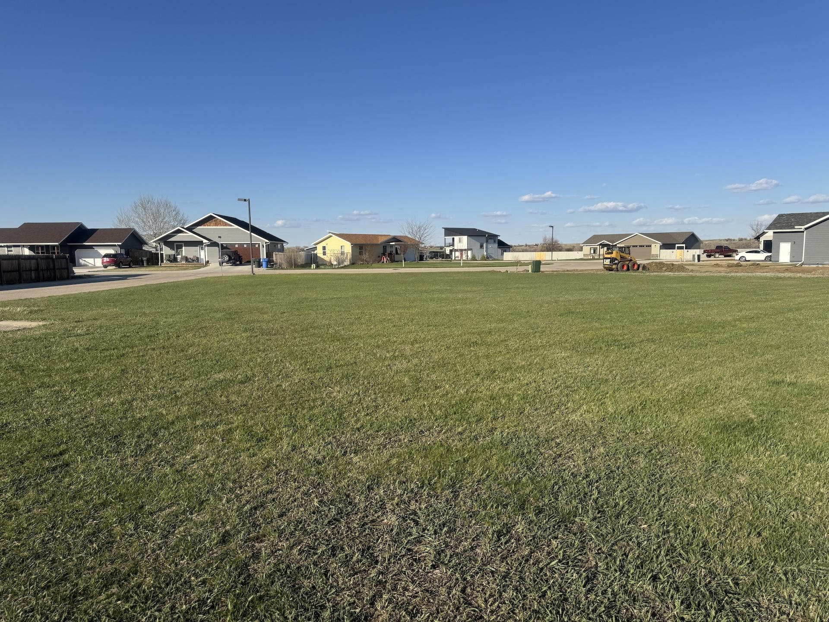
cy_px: 311
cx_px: 414
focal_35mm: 24
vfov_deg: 56.8
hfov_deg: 71.6
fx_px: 575
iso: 80
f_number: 1.78
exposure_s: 1/5348
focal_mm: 6.76
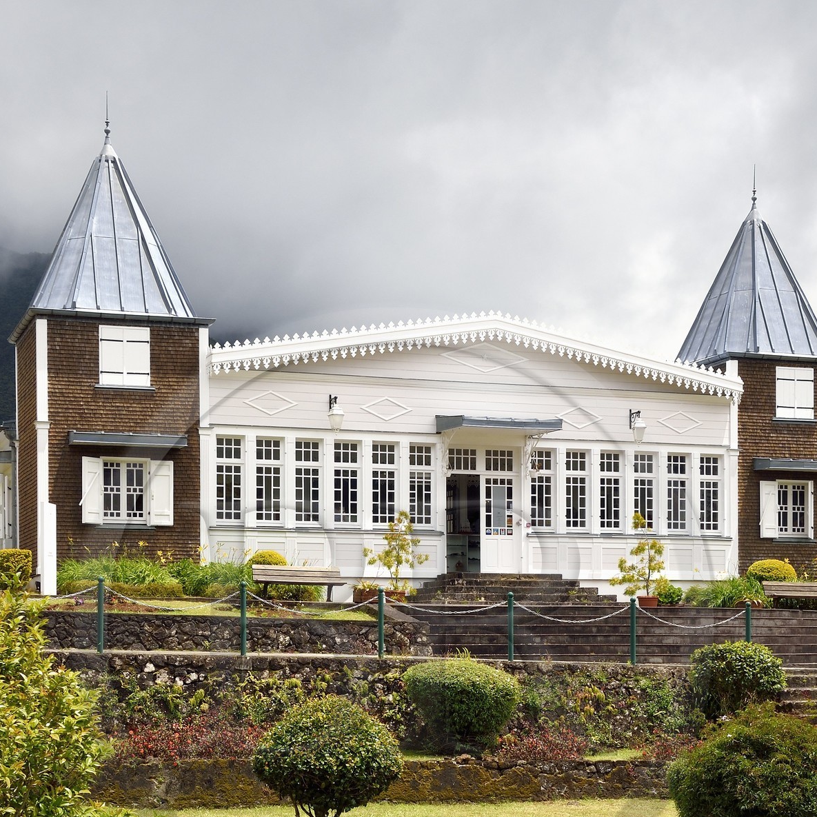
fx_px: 1656
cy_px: 630
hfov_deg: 27.7
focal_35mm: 62
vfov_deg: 27.3
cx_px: 393
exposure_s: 1/250
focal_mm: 36
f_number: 13
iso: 200
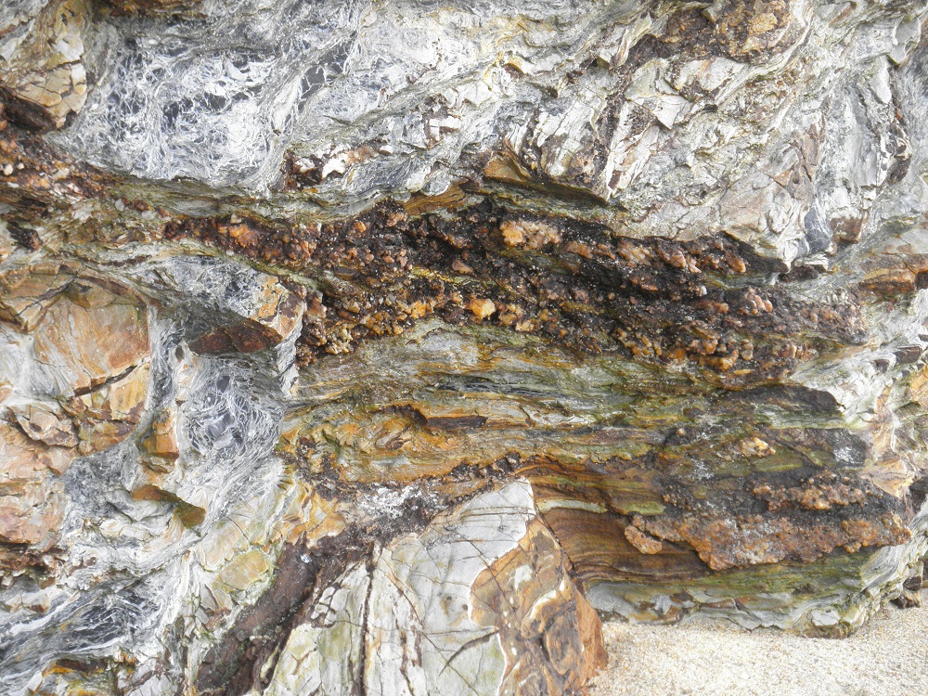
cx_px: 464
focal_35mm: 135
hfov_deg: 14.6
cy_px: 348
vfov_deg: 11.0
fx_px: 3619
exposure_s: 1/160
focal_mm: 23.8
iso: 125
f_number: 4.8
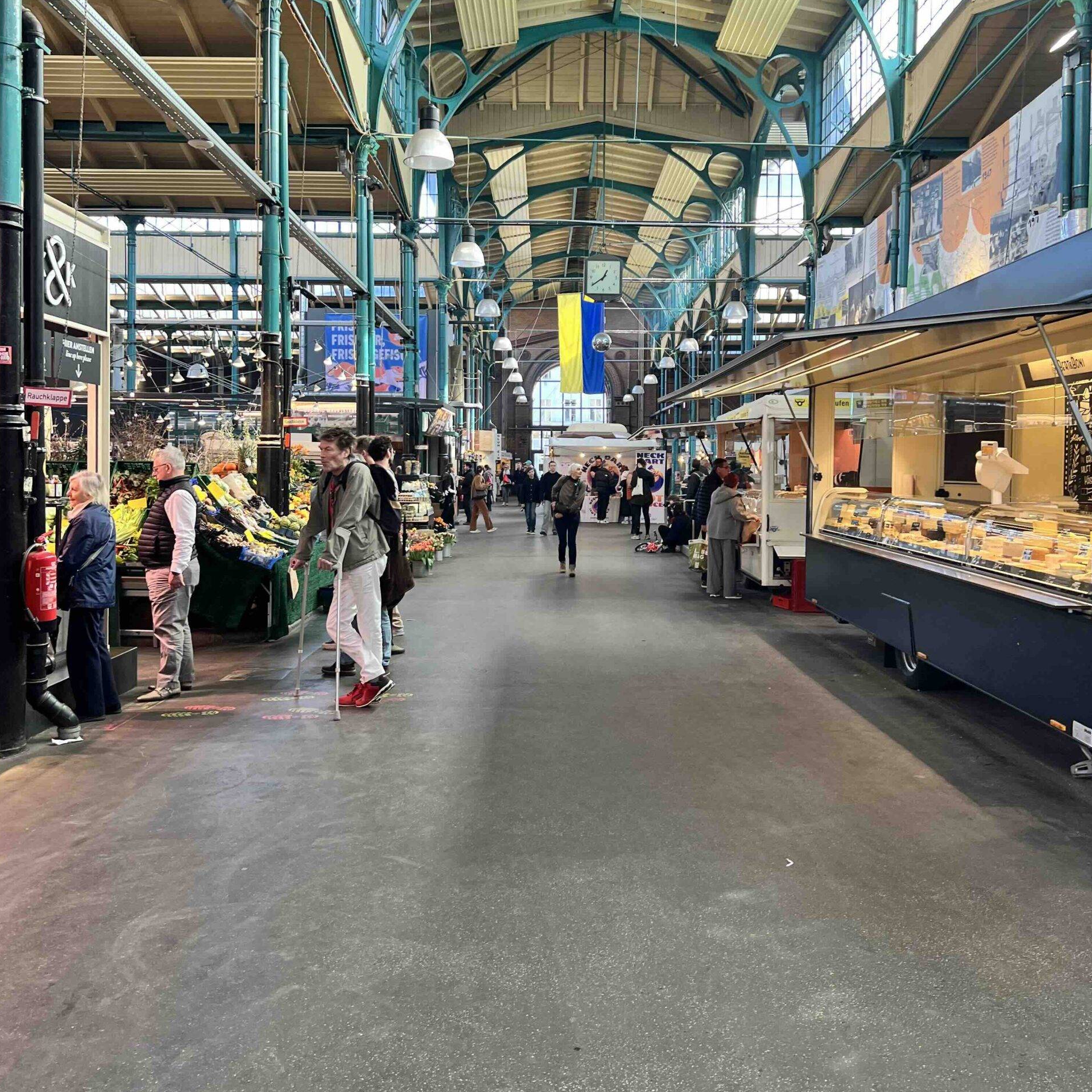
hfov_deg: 52.5
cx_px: 541
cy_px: 470
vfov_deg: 52.4
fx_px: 1106
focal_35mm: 31
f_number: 1.5
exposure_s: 1/100
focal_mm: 5.7
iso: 64
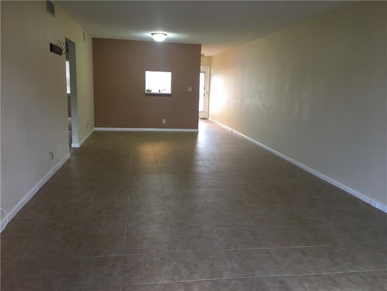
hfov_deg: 61.7
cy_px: 146
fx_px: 324
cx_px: 194
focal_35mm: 29
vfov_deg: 48.2
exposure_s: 1/30
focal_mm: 4.15
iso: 80
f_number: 2.2
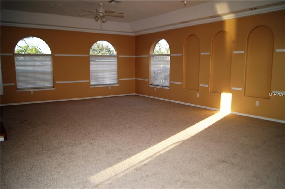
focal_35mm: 39
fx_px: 308
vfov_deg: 34.1
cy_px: 94
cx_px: 142
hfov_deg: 49.6
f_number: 4.5
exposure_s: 1/160
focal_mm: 26
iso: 160
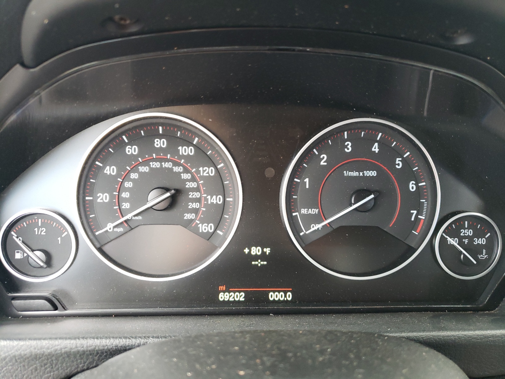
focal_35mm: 26
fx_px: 379
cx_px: 252
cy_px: 190
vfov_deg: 53.1
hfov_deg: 67.3
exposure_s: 1/60.2
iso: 253
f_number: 1.5
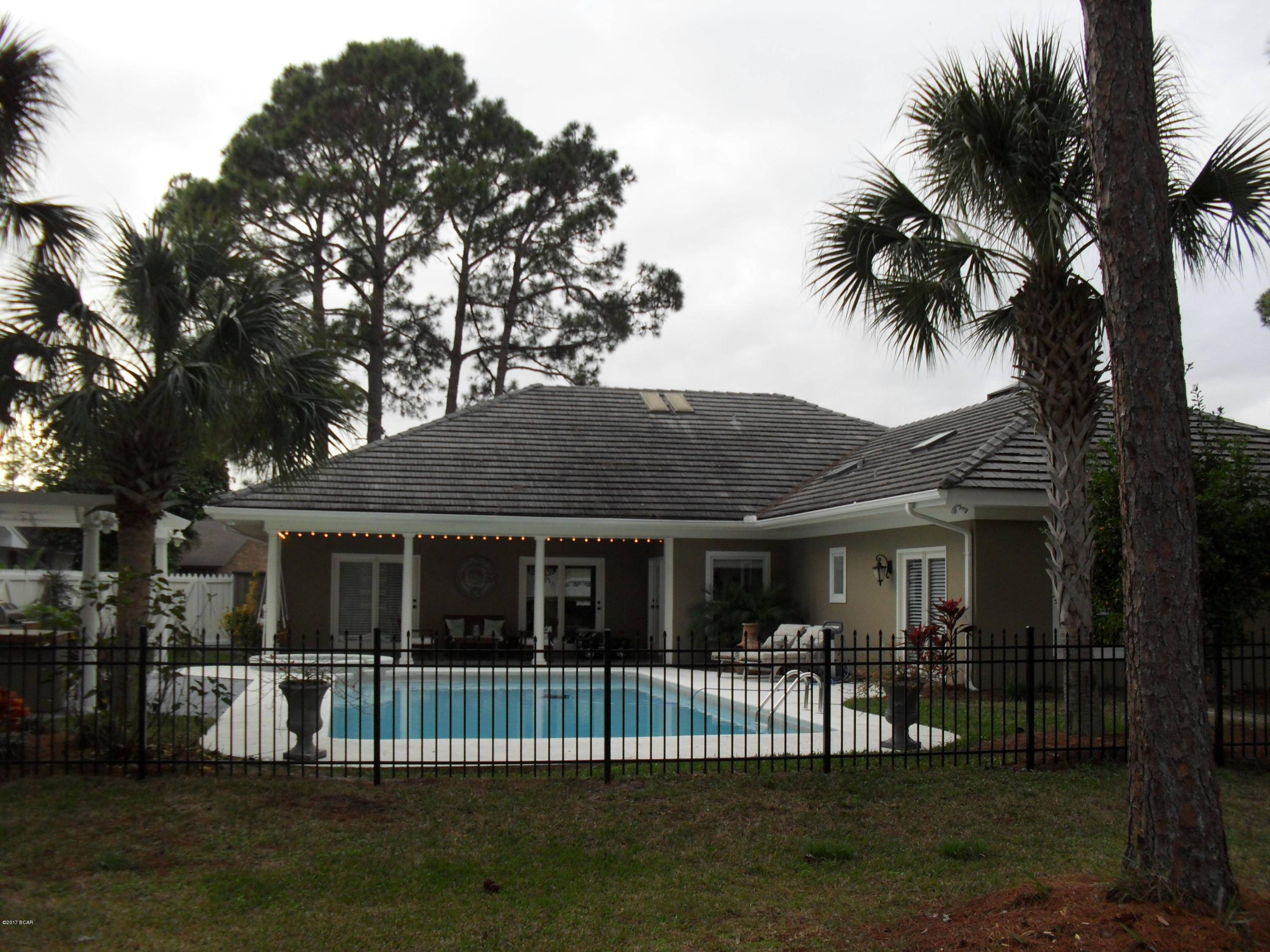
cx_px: 635
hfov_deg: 52.6
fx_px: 1284
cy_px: 476
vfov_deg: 40.7
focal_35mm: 35
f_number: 3.2
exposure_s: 1/180
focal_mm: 6.3
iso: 100
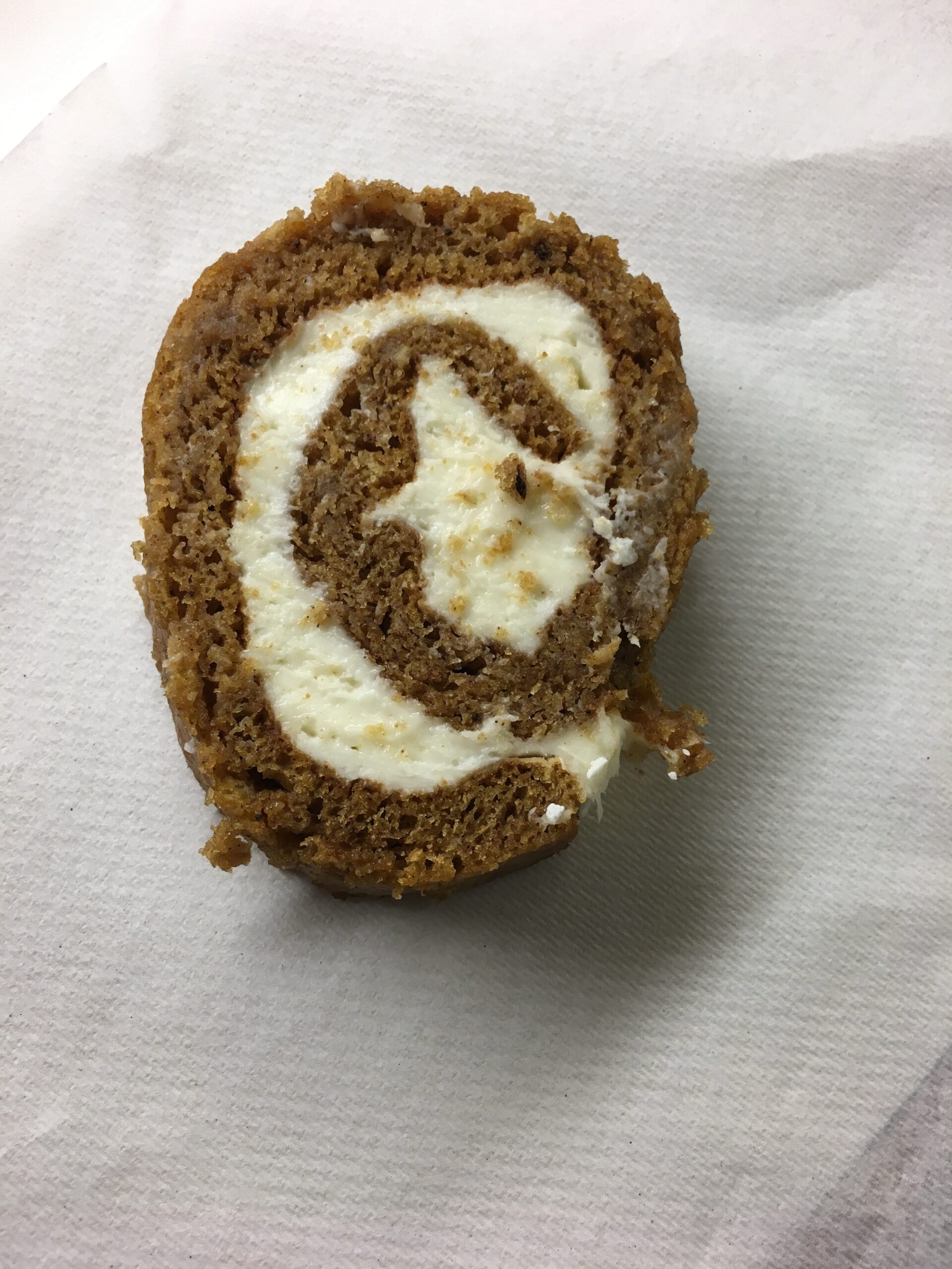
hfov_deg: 48.2
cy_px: 634
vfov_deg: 61.7
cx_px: 476
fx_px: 1063
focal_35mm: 29
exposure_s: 1/40
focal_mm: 4.15
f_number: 2.2
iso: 25
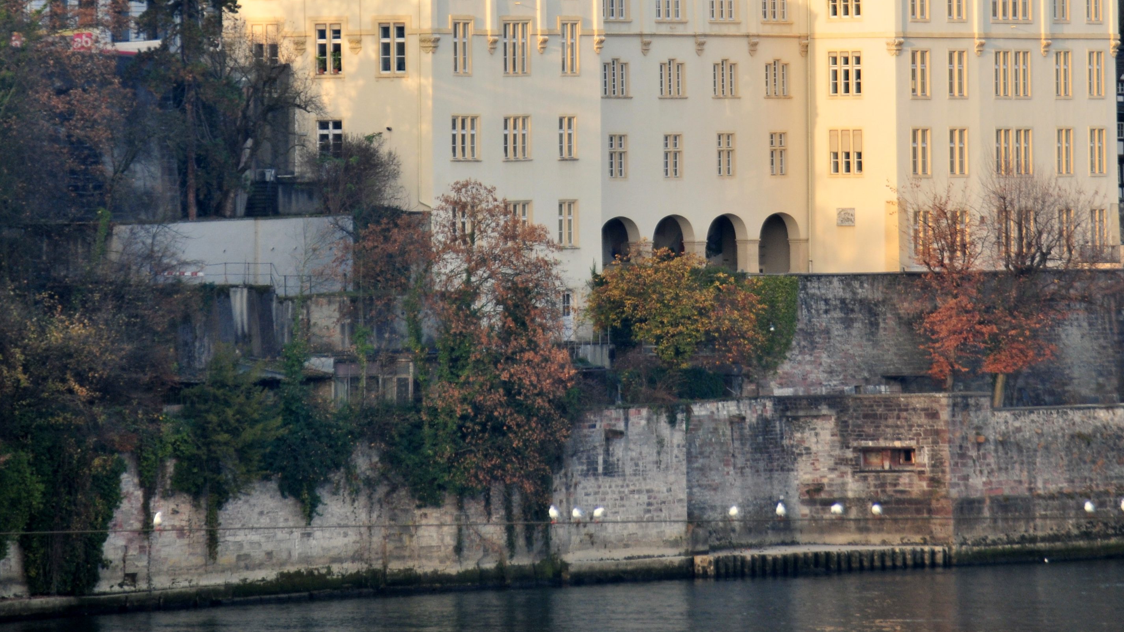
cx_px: 562
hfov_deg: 5.4
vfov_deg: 3.0
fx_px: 11981
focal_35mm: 402
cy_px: -184
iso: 200
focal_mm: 170
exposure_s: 1/160
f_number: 6.3
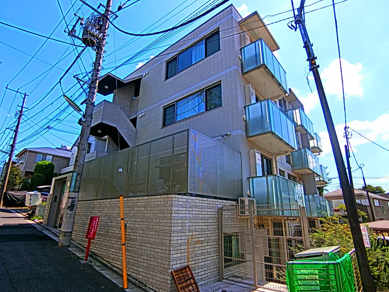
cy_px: 146
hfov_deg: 84.7
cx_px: 194
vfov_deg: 68.7
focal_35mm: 19
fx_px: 214
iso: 80
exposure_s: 1/200
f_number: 6.9
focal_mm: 4.06
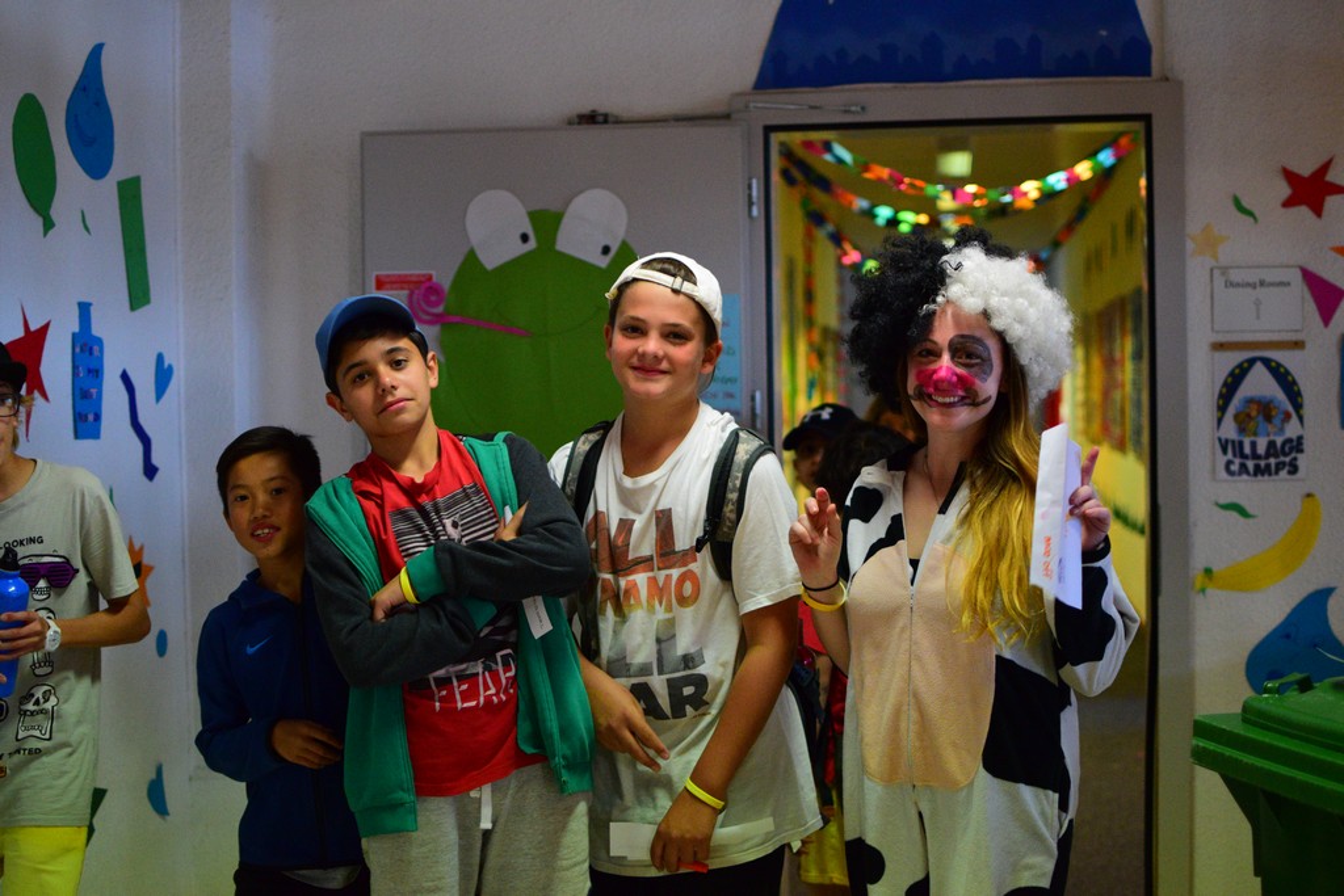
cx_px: 672
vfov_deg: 25.8
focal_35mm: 52
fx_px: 1960
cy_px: 448
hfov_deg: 37.8
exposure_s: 1/320
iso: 2800
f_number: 1.8
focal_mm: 35
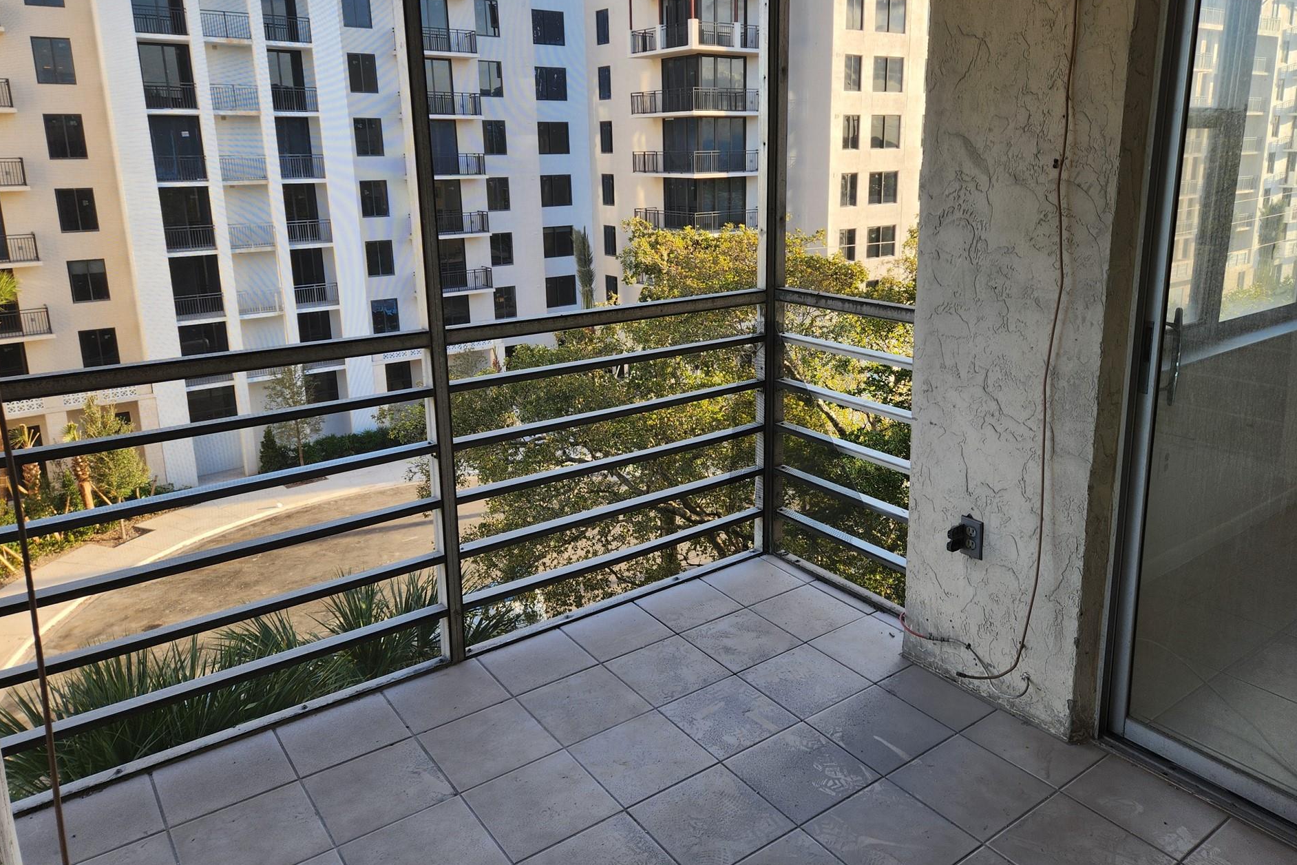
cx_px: 691
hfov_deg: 69.3
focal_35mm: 26
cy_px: 355
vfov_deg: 49.3
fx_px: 937
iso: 20
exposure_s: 1/205
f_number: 1.8
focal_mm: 5.4
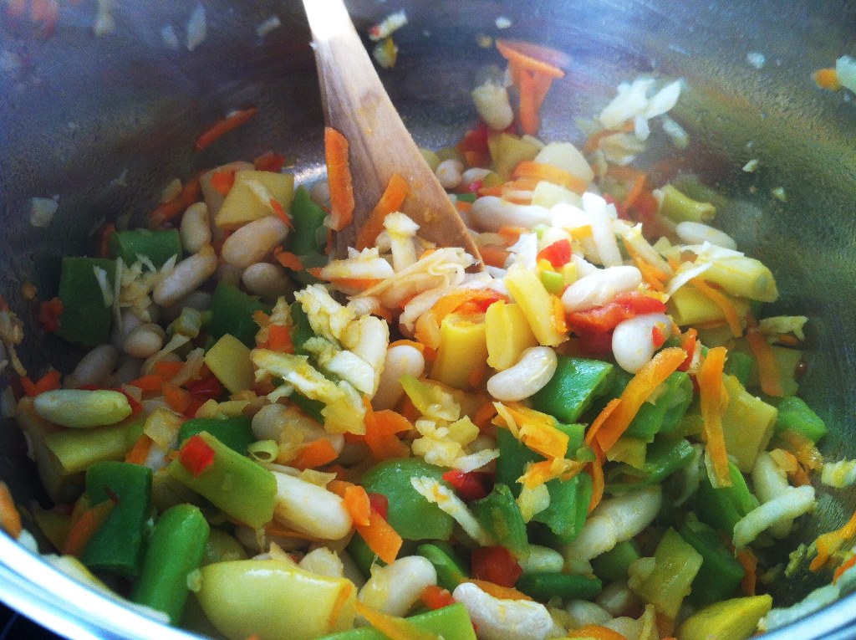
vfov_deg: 40.6
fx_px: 864
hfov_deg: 52.7
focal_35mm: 35
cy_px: 320
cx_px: 428
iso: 80
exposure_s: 1/40
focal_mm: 3.85
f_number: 2.8
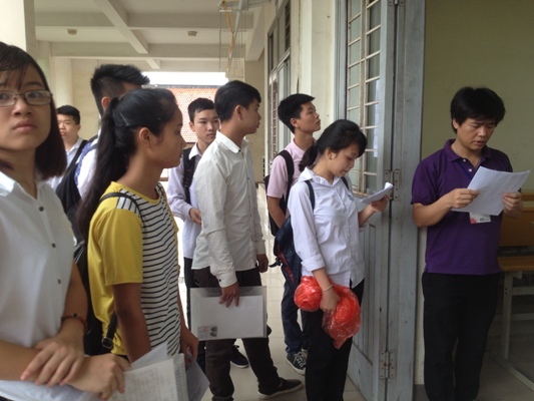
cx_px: 267
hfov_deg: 52.6
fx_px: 540
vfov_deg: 40.7
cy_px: 200
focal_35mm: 35
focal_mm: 4.28
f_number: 2.4
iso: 50
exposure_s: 1/50
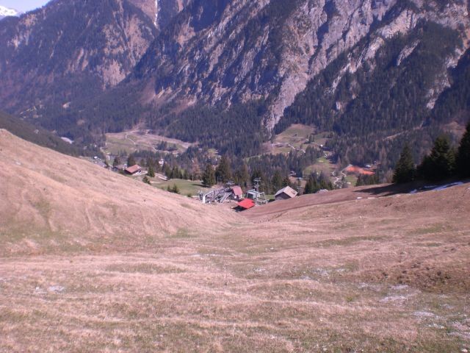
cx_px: 235
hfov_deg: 49.0
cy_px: 176
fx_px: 516
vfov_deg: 37.7
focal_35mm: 38
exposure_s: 1/400
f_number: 4.4
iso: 50
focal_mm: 6.3
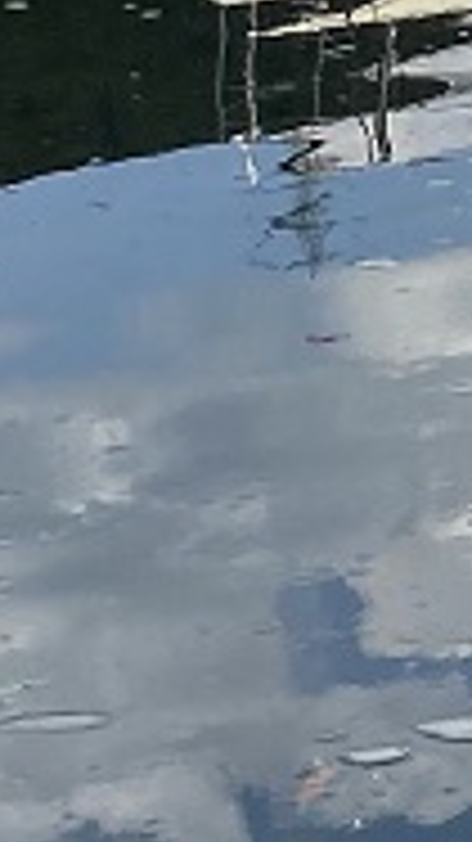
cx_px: 1919
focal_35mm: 155
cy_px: -603
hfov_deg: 6.3
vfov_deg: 12.8
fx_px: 3453
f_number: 1.8
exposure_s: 1/3846
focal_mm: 4.25
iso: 32
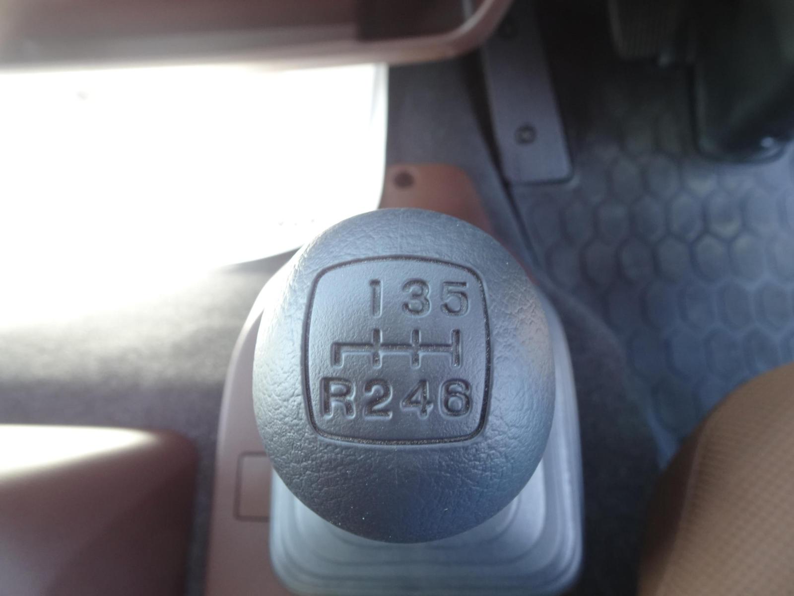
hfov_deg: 71.6
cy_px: 298
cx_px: 397
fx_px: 550
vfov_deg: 56.8
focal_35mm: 24
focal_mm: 4.25
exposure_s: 1/30
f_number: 3.5
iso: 160
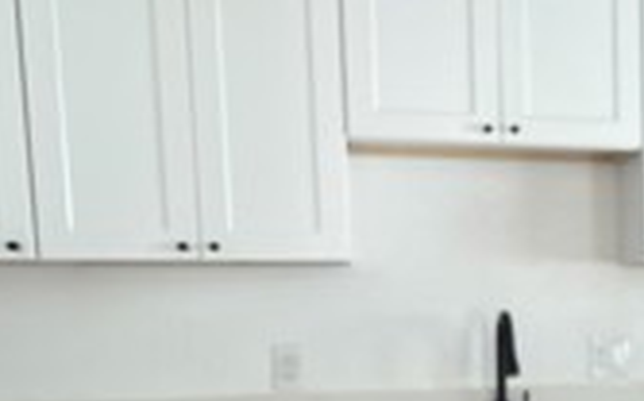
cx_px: 690
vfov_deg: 22.0
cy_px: 389
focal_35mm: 57
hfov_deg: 32.0
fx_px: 999
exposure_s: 1/38
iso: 64
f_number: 2.2
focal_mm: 2.22
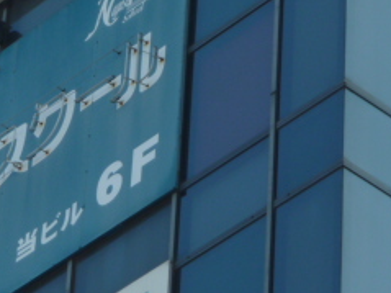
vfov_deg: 4.7
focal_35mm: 319
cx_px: -85
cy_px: 142
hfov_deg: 6.2
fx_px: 3601
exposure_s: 1/200
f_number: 4.4
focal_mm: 19.5
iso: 80
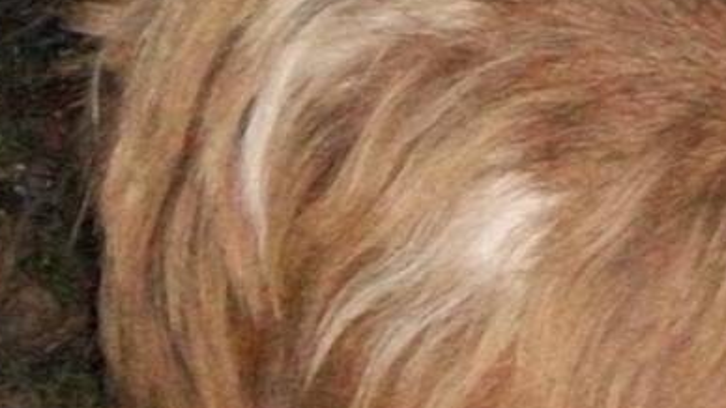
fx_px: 6659
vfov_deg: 3.5
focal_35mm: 346
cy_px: 451
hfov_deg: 6.2
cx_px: 900
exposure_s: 1/500
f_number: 4.6
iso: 800
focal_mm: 13.7
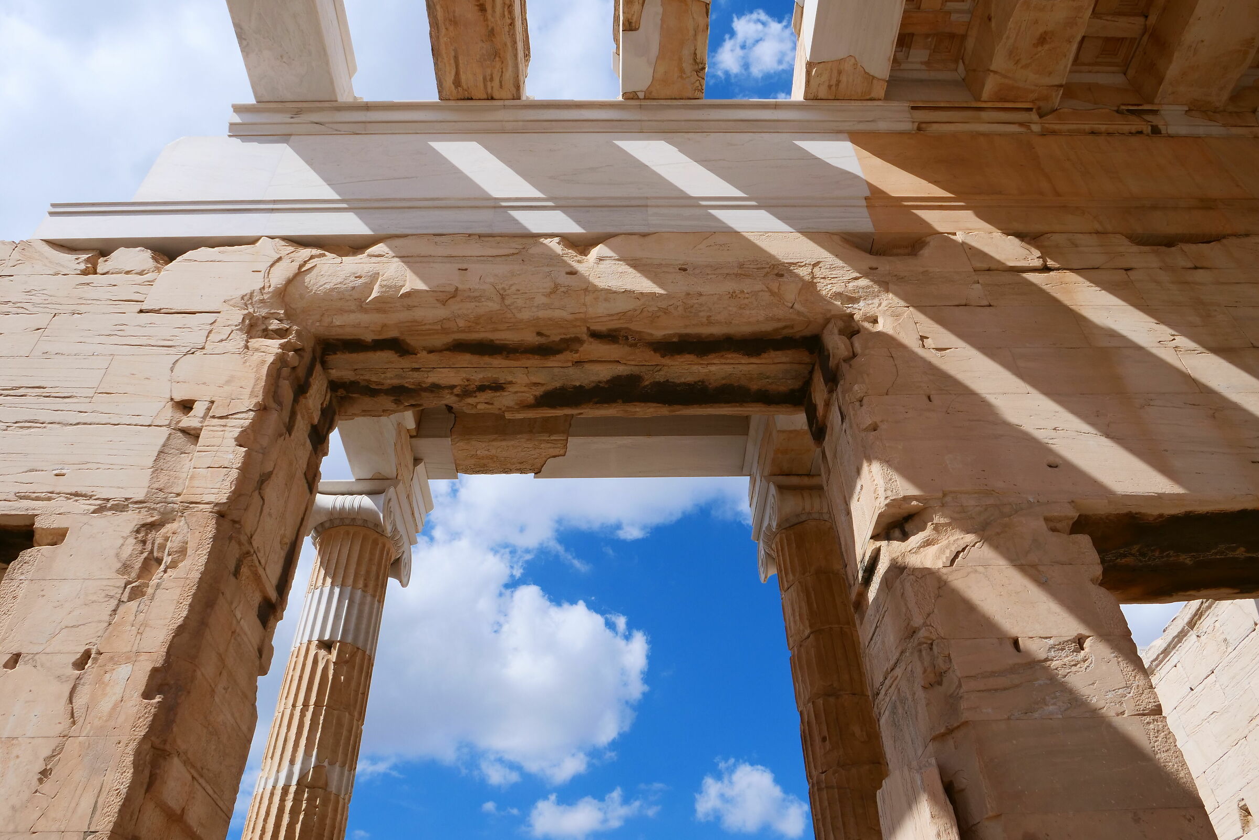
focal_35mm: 25
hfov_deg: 71.5
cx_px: 630
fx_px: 874
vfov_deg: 51.3
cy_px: 422
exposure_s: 1/800
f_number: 8
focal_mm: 12
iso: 200
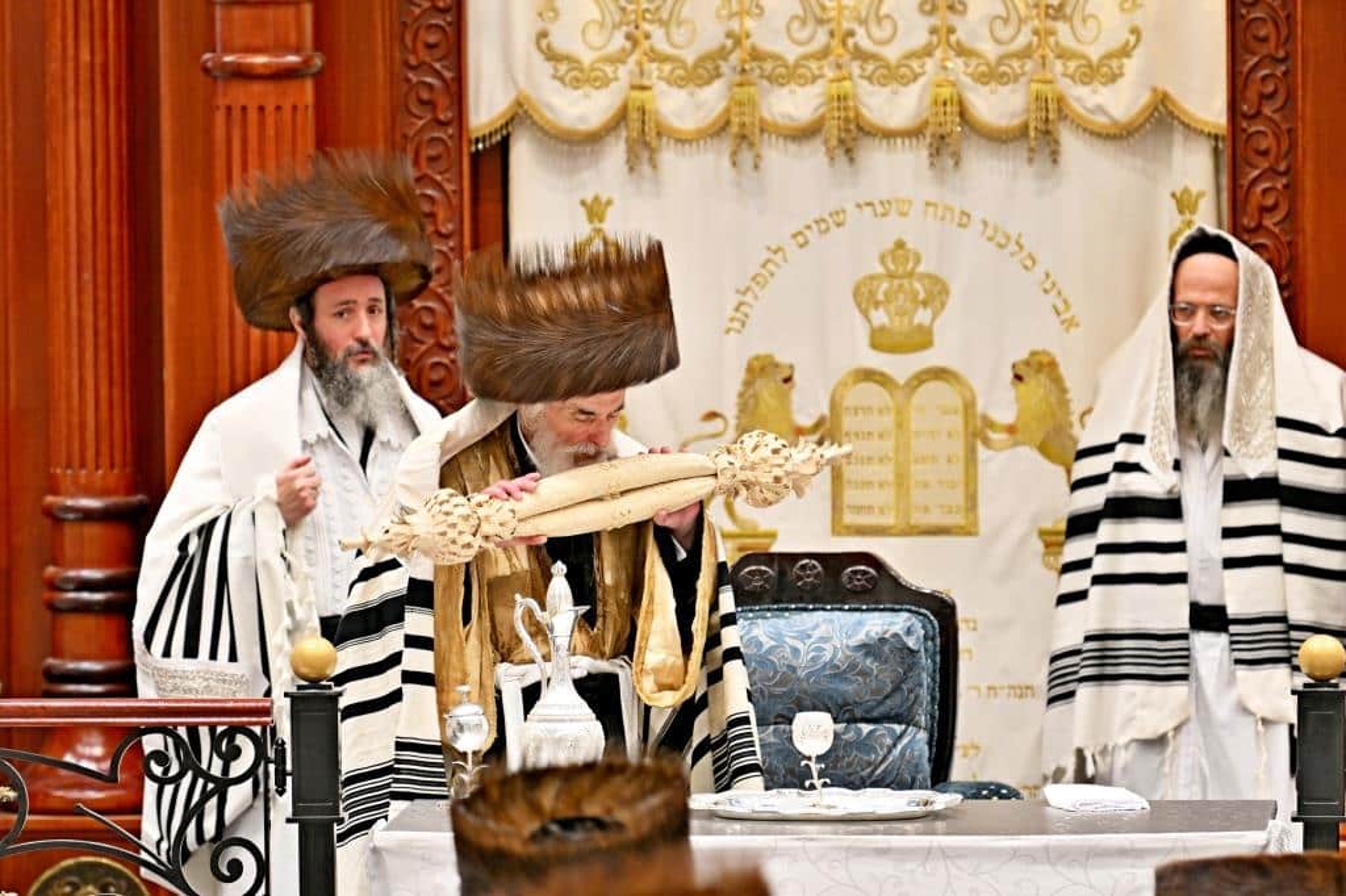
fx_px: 11212
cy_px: 448
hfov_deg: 6.9
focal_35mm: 300
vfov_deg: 4.6
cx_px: 673
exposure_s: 1/200
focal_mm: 200
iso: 200
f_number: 2.8
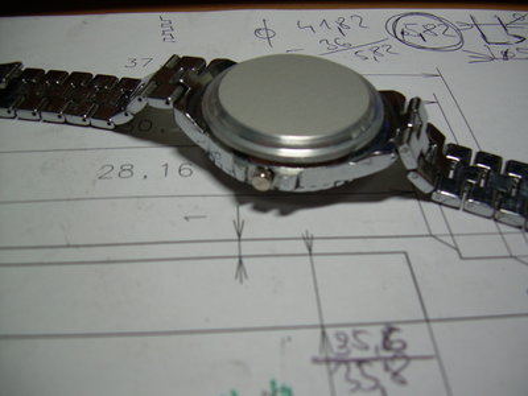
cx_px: 264
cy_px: 198
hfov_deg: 49.0
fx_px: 580
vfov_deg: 37.7
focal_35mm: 38
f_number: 2.8
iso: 50
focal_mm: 6.3
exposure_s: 1/25.2
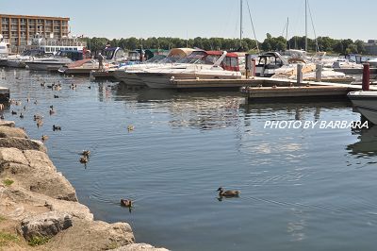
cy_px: 126
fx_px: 549
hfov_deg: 37.9
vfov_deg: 25.7
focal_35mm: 52
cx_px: 188
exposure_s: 1/400
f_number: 10
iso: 320
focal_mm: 35
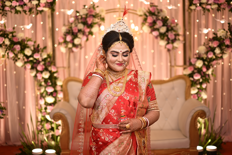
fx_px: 322
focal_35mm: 50
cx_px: 116
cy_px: 78
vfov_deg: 27.0
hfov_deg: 39.6
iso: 160
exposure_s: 1/320
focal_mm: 50
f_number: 1.6
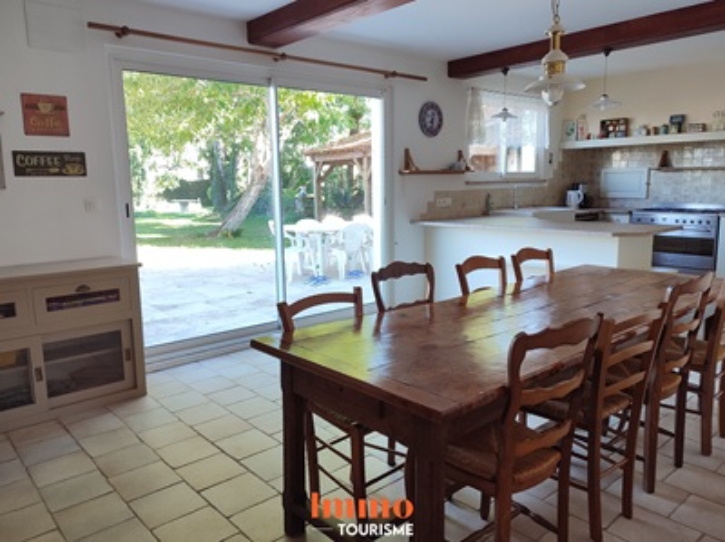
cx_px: 362
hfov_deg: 71.7
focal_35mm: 24
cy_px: 271
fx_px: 502
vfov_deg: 56.7
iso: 116
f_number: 1.89
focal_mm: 5.89
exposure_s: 1/33
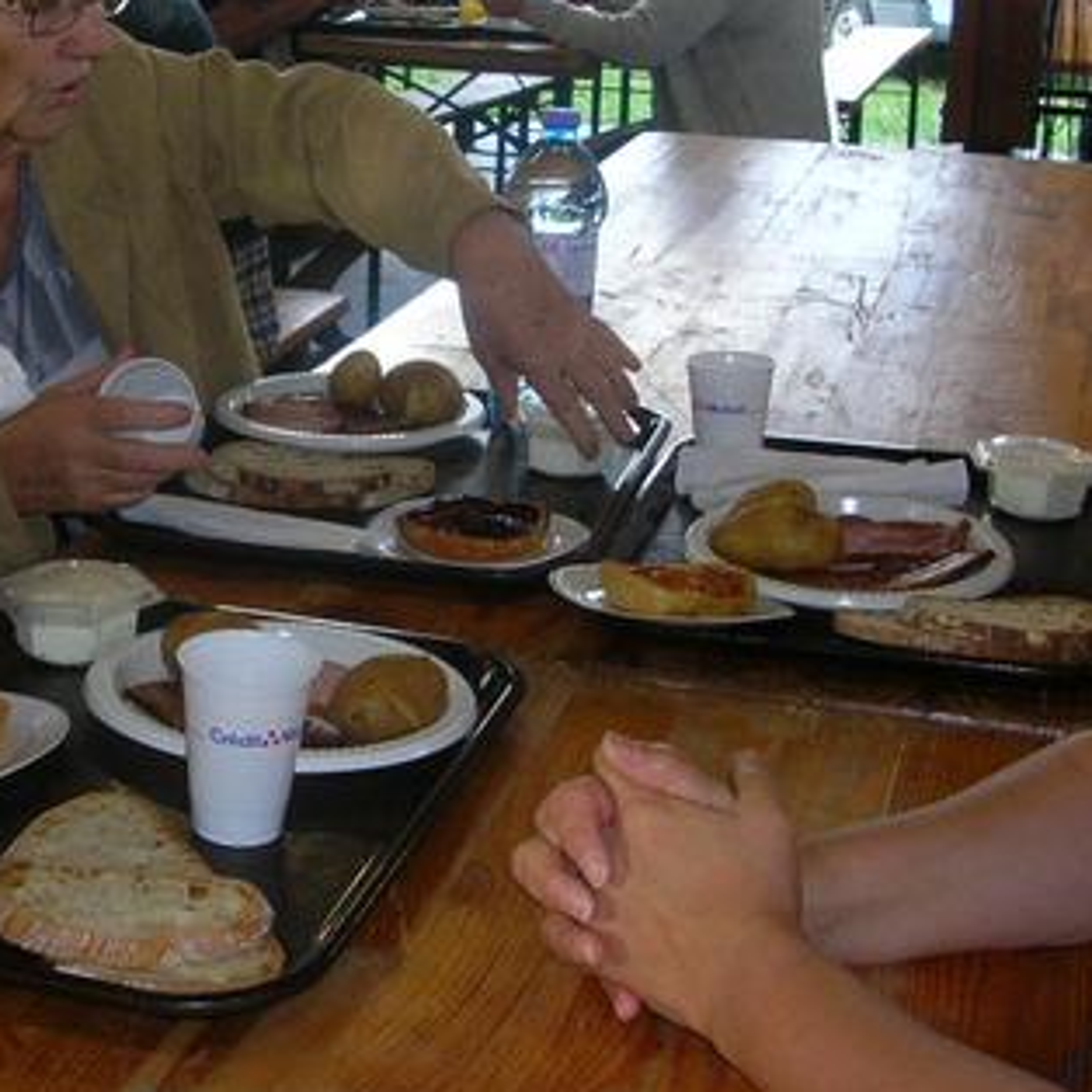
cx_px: 379
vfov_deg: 27.2
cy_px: 438
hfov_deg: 27.2
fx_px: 2248
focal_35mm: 63
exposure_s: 1/30
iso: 50
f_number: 2.8
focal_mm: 5.8
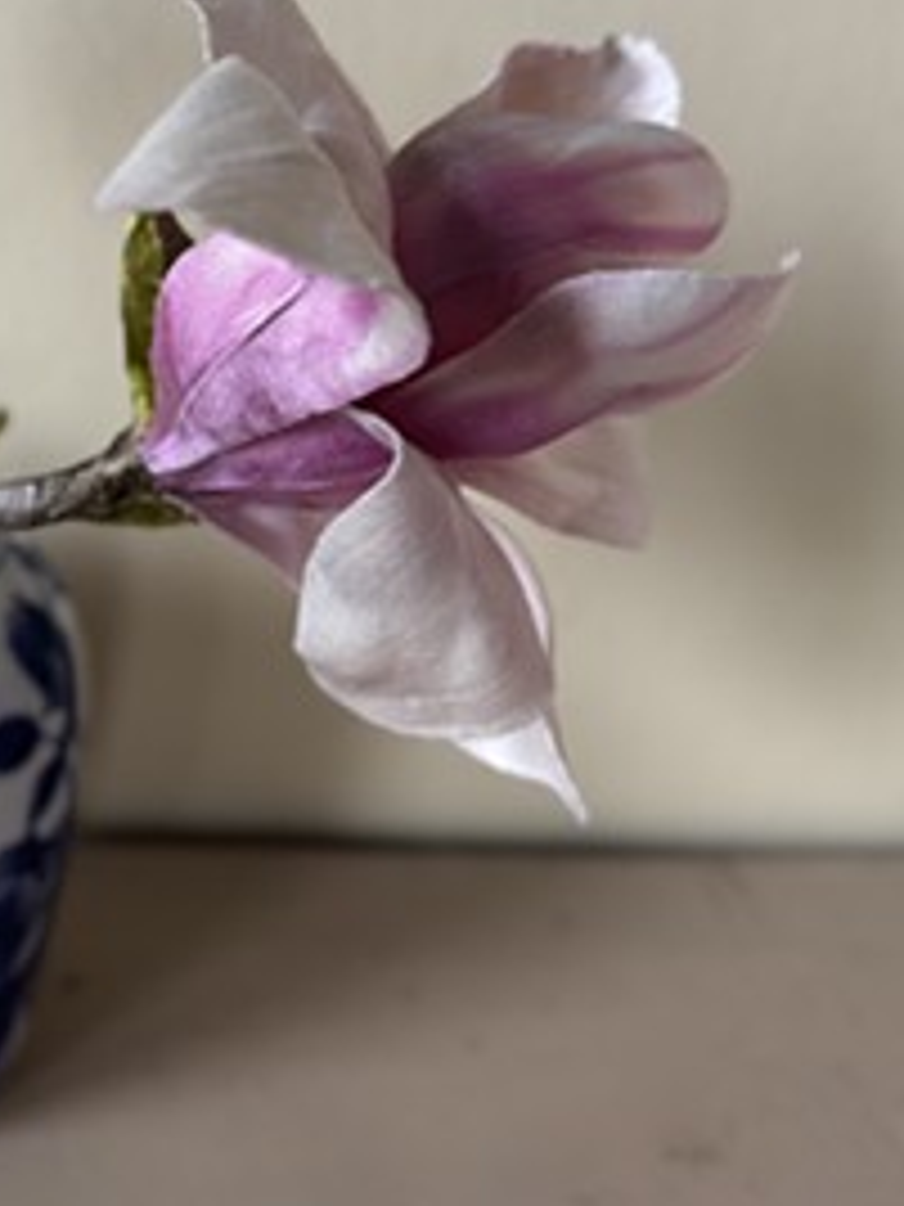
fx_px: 1497
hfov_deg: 32.3
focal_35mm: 43
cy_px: 490
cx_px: 135
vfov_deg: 43.7
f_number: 1.8
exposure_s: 1/60
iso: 250
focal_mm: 6.8
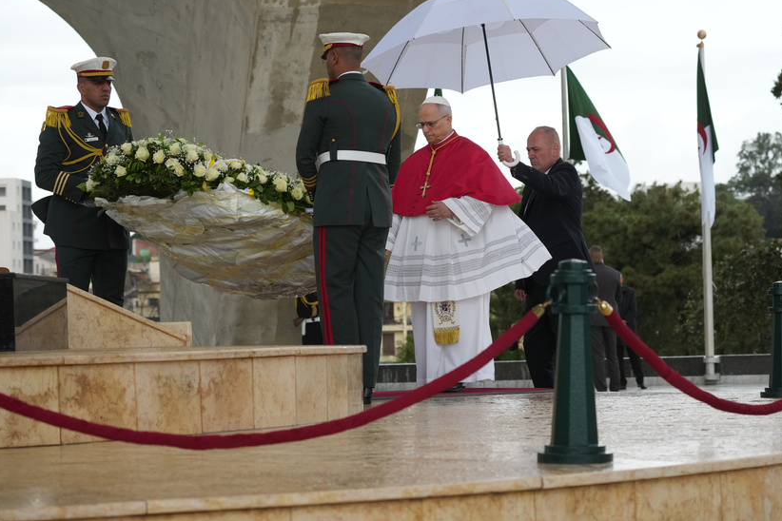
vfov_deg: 10.8
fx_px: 2759
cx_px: 438
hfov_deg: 16.1
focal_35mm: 127
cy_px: 208
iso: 1000
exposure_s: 1/1250
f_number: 7.1
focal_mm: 102
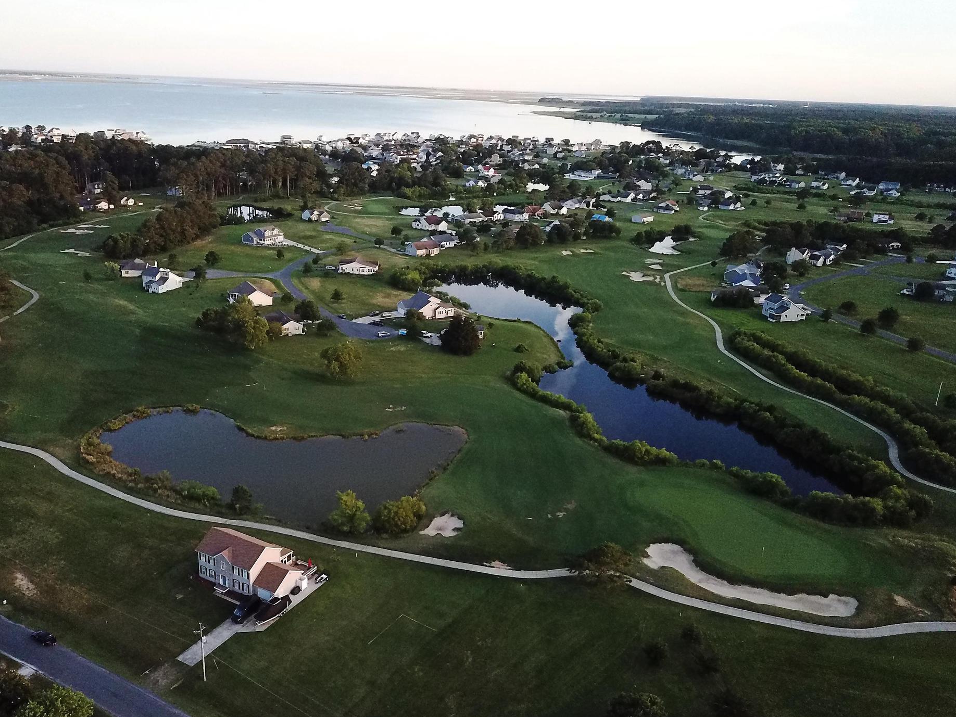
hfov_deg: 61.5
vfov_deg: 48.2
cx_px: 433
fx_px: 801
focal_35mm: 29
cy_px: 382
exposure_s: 1/1600
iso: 1600
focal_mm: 4.73
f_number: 2.2
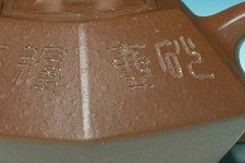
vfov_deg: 5.2
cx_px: 97
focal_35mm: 266
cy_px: 59
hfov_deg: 7.7
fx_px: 1809
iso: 234
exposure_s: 1/4.1
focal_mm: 31.9
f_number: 7.6
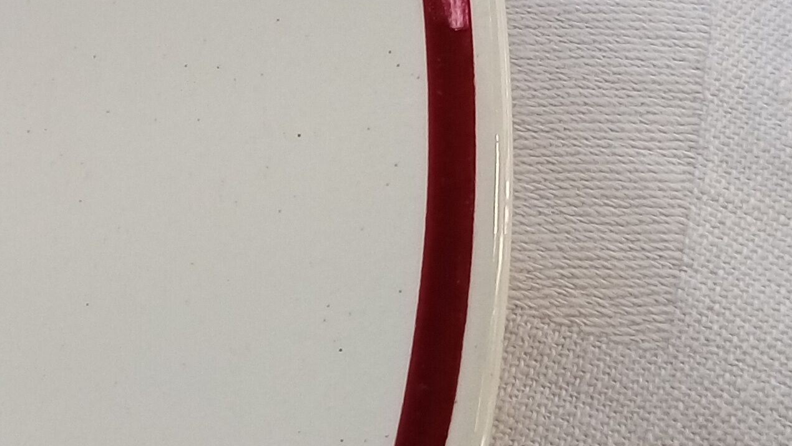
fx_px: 2100
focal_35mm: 100
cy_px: -38
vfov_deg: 11.9
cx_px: -31
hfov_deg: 20.6
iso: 111
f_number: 1.8
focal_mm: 3.57
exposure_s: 1/370
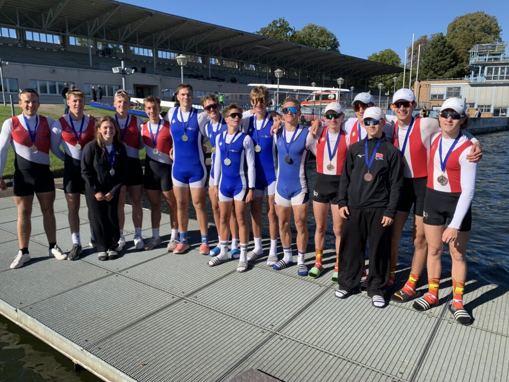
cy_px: 191
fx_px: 382
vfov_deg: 53.1
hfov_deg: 67.3
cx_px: 254
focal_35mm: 26
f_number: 1.8
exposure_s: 1/2481
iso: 25
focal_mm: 4.25
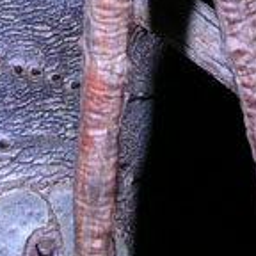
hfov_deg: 11.1
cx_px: -2
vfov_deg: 10.9
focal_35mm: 156
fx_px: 1305
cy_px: -102
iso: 50
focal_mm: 5.8
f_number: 5.6
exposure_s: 1/60.1
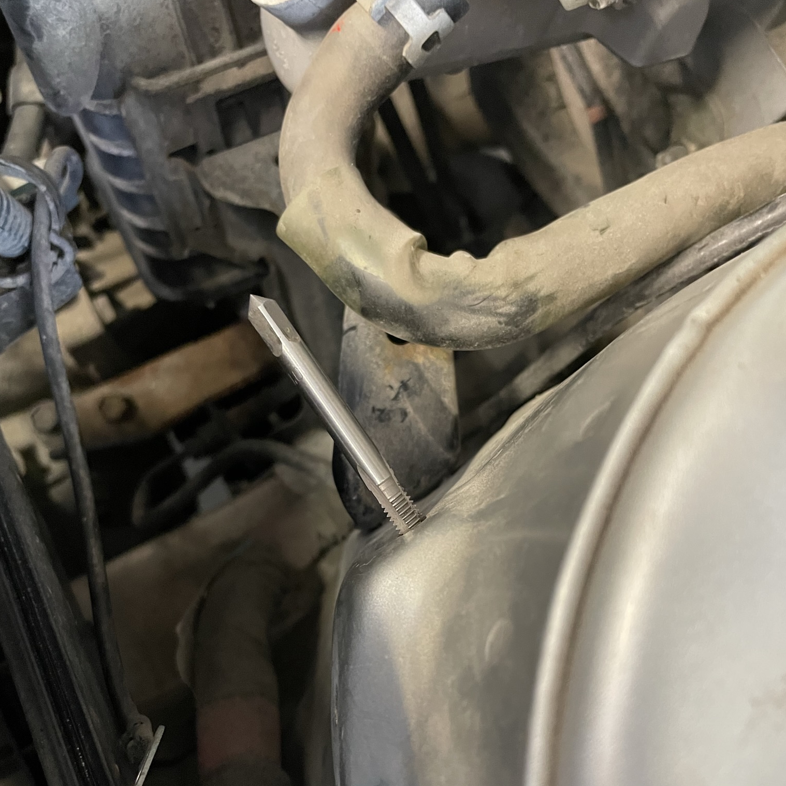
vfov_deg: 51.9
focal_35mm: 31
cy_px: 502
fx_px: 796
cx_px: 396
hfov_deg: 52.5
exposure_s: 1/33
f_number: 1.6
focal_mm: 4.2
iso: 500
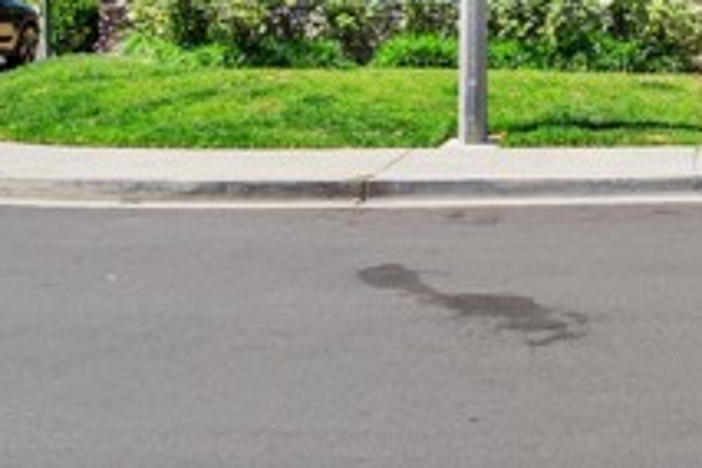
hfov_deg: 22.4
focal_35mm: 84
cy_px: -213
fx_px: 1638
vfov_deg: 15.2
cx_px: 824
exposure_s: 1/40
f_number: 8
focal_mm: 28
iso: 80
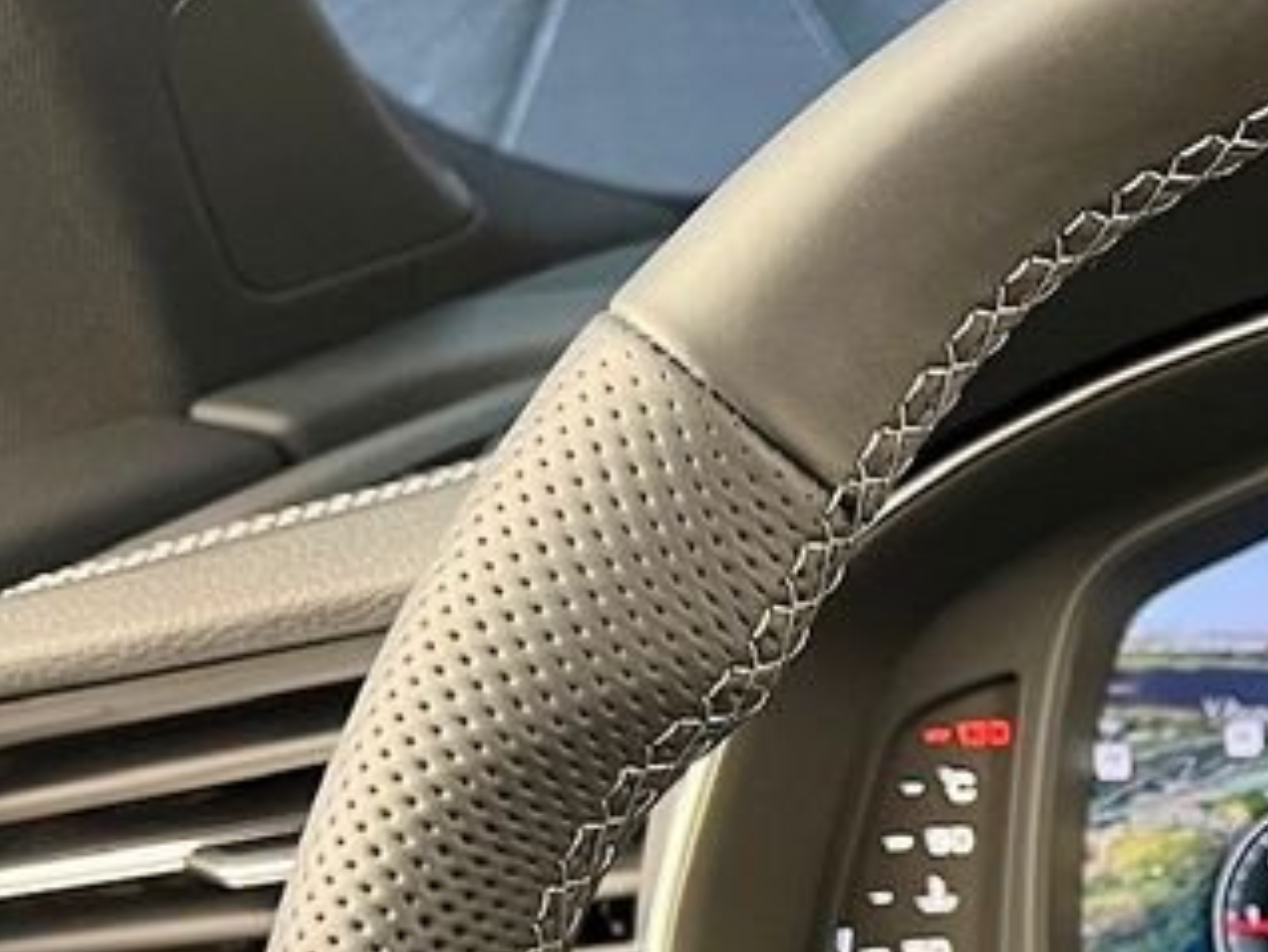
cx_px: 1934
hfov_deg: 17.8
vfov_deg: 14.3
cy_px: 1362
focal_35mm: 98
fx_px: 3592
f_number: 1.5
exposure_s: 1/50
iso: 200
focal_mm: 5.7
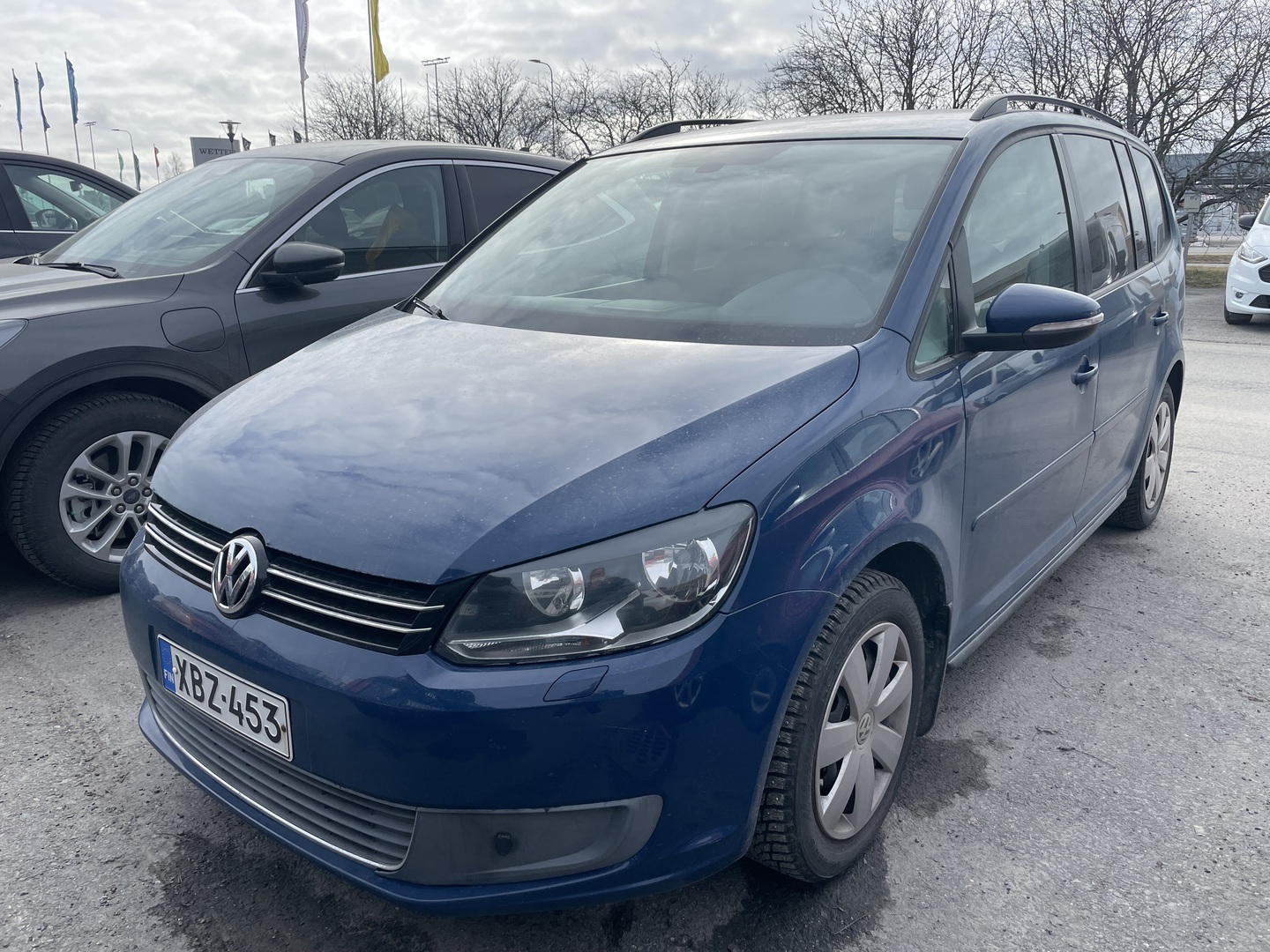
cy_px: 476
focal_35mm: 26
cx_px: 635
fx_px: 954
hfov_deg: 67.3
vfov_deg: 53.1
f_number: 1.6
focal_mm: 4.2
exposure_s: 1/2451
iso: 32
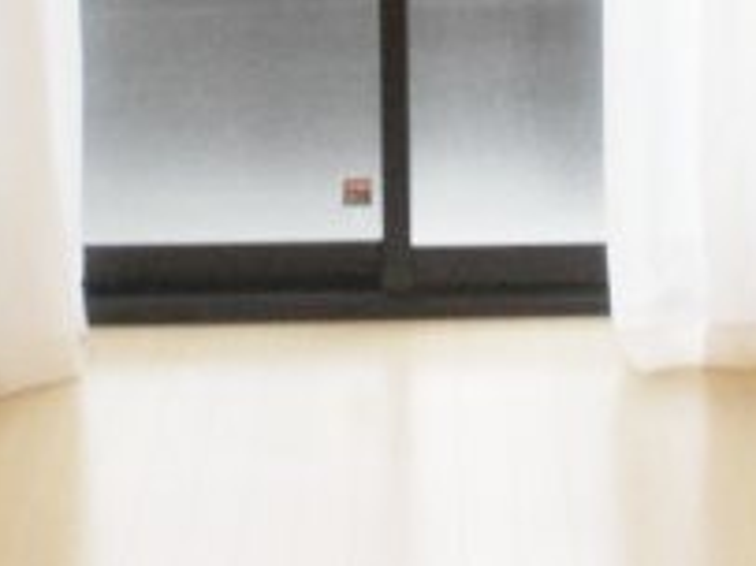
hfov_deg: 16.4
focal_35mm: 120
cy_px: -249
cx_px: 506
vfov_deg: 11.9
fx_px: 2619
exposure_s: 1/40
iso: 100
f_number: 3.1
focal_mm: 6.3
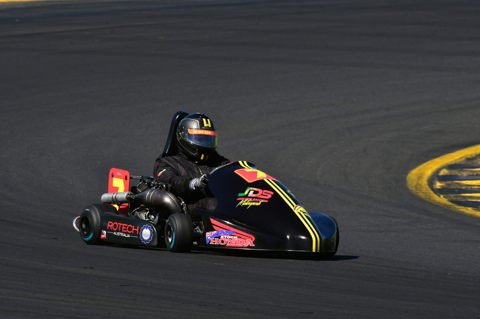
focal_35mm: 750
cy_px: 160
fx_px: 9997
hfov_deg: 2.8
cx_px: 240
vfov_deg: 1.8
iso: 400
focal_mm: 500
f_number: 11
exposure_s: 1/640
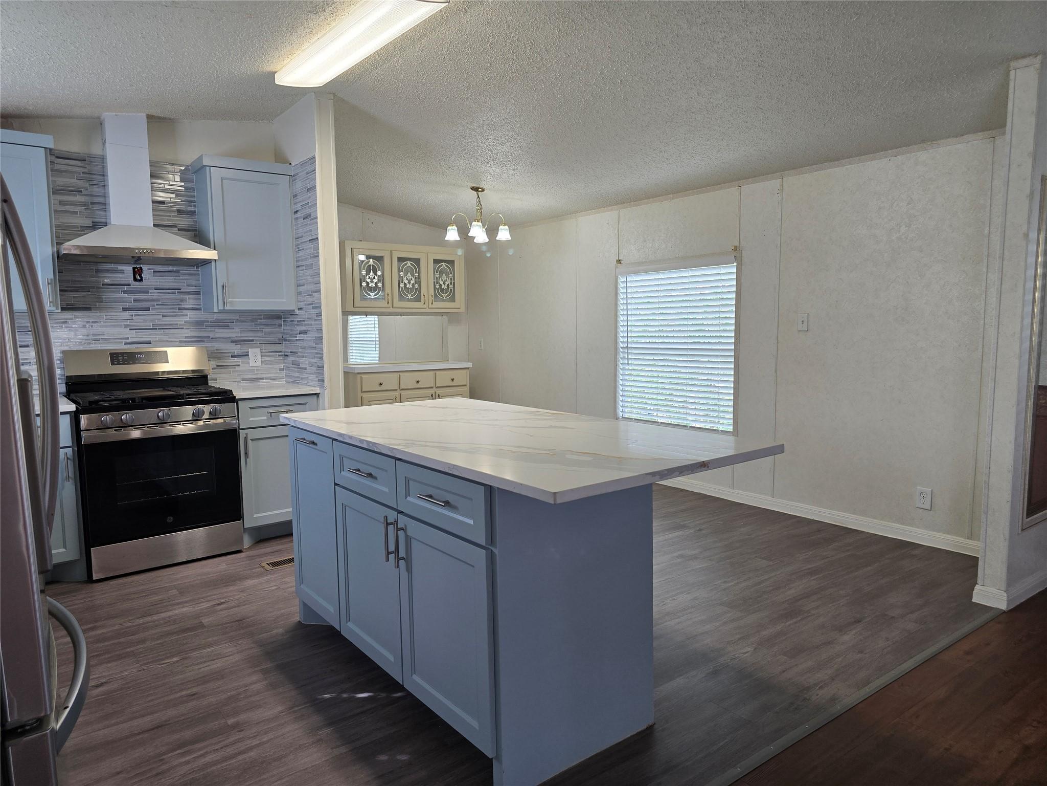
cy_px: 393
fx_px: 696
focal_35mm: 23
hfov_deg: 73.9
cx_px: 524
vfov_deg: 58.9
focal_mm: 6.3
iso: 80
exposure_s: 1/120
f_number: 1.7
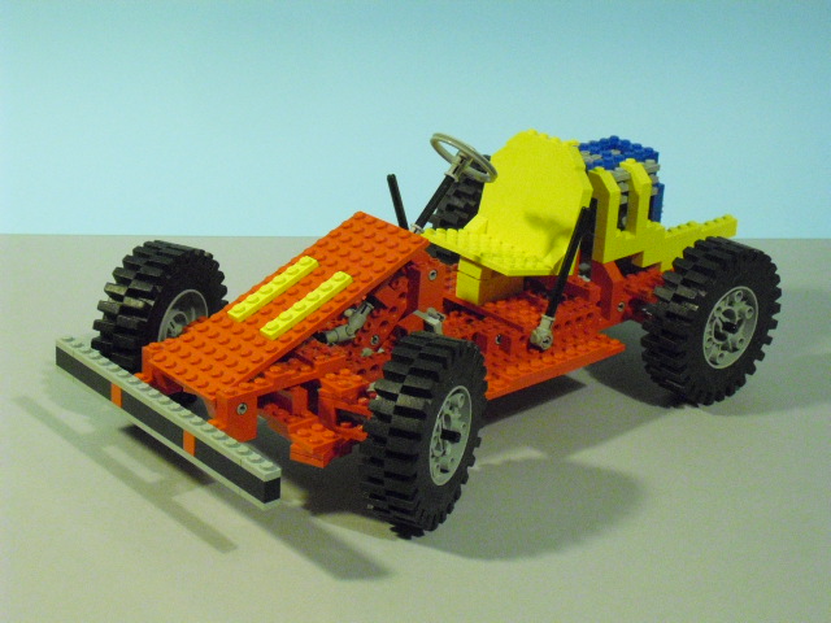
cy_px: 312
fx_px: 1512
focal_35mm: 63
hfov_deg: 30.7
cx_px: 416
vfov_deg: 23.3
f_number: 4.2
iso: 800
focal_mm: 11.2
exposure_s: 1/20
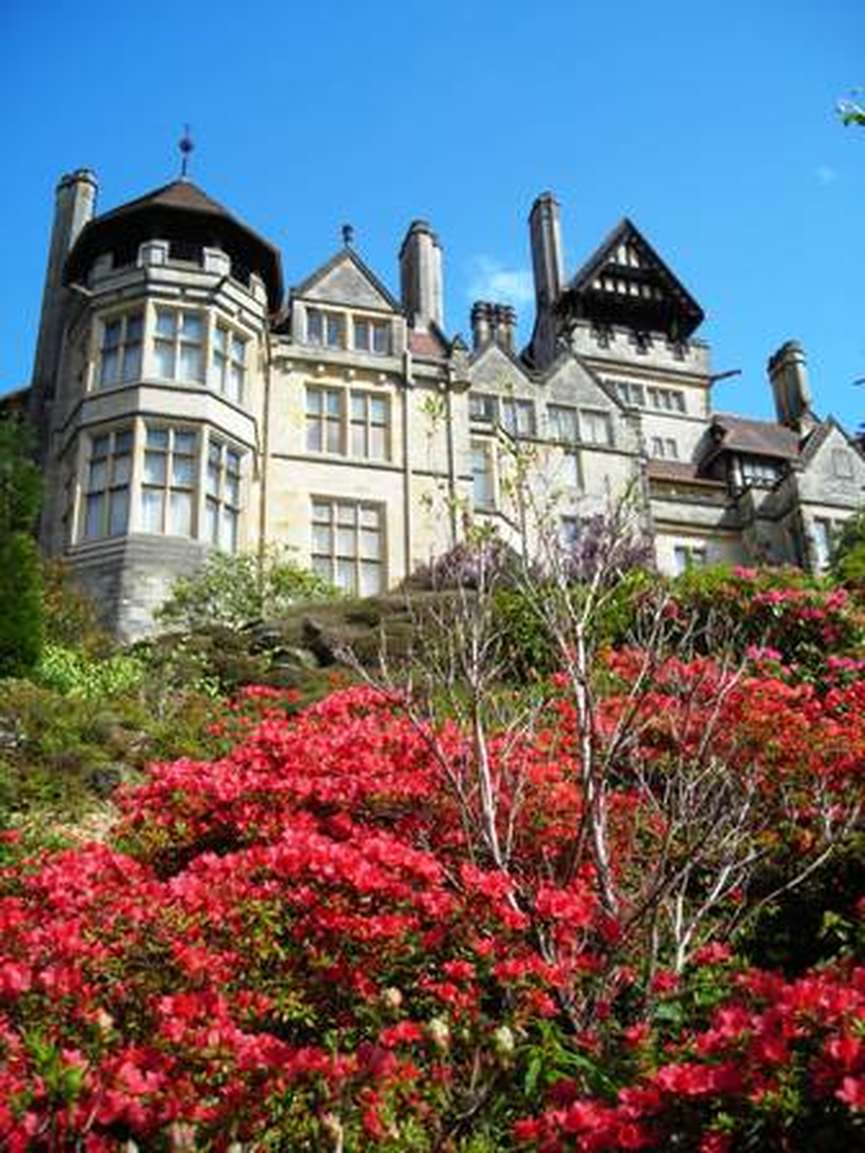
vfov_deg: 49.0
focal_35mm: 38
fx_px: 1266
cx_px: 432
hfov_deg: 37.7
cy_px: 576
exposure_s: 1/148
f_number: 6.4
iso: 50
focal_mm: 6.3
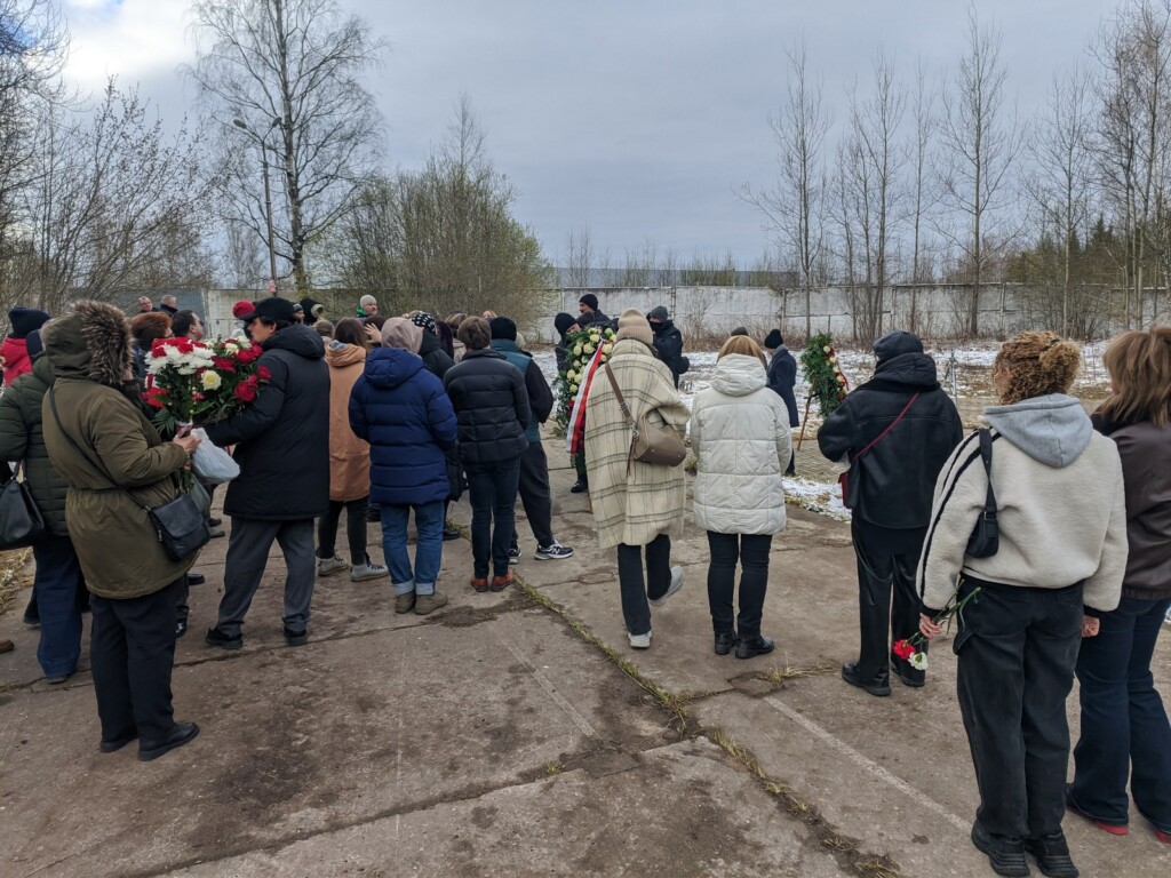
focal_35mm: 25
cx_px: 586
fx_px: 846
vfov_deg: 54.9
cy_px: 439
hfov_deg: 69.4
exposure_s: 1/495
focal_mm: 4.58
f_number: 2
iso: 24
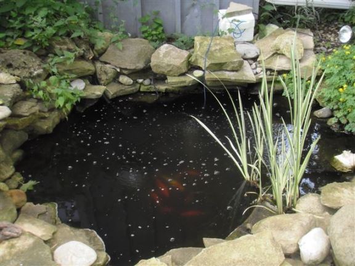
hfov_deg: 49.0
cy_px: 133
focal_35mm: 38
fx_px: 390
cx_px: 178
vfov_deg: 37.7
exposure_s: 1/40
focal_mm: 6.7
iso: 100
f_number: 3.5
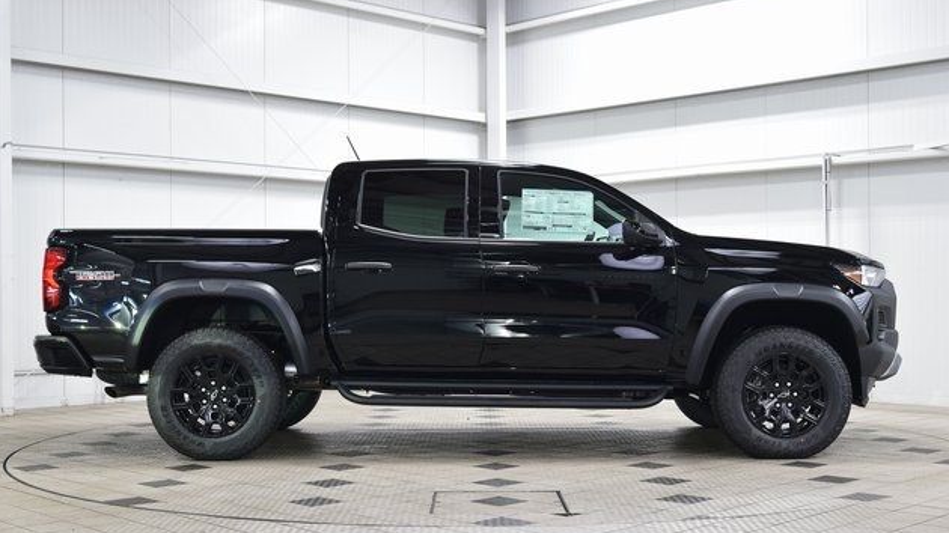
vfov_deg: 24.1
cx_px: 468
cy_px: 308
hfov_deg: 41.7
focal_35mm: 50
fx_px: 1246
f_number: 6.3
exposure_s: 1/15
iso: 720
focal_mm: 31
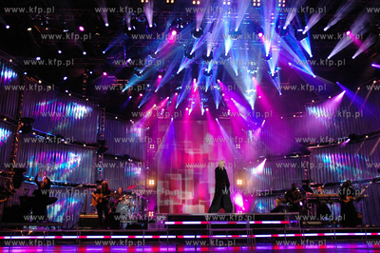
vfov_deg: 39.9
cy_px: 126
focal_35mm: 33
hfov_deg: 57.3
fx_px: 348
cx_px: 190
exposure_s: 1/125
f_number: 3.2
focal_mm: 22
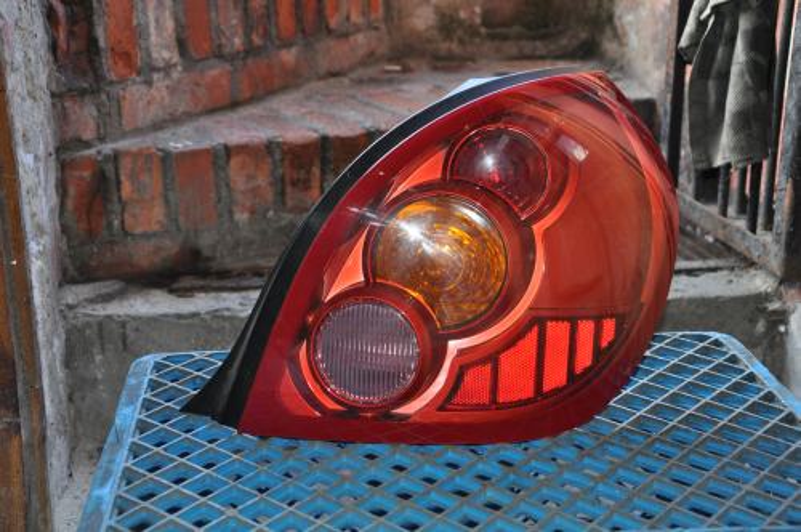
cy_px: 266
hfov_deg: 37.9
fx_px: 1167
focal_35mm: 52
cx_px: 400
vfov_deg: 25.7
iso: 800
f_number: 4.5
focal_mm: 35
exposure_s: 1/60
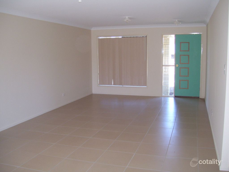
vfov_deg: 39.7
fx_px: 238
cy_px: 86
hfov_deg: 51.3
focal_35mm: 36
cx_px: 114
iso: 100
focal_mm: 6
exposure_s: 1/60
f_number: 2.7
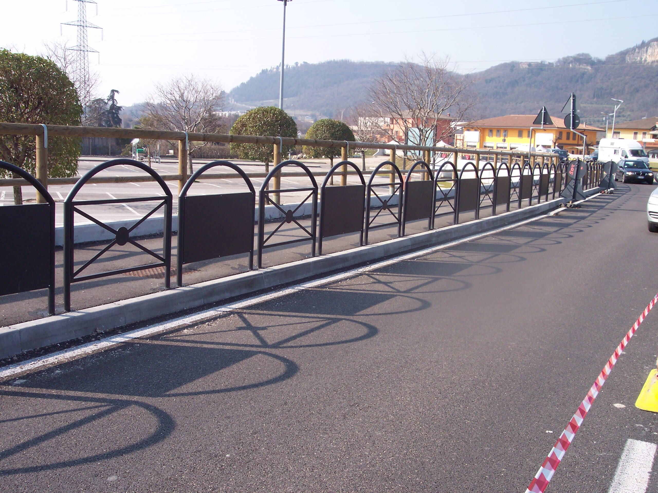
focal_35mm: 38
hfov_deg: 49.0
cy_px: 246
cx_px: 329
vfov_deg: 37.7
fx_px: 722
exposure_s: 1/350
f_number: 4.8
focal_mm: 8
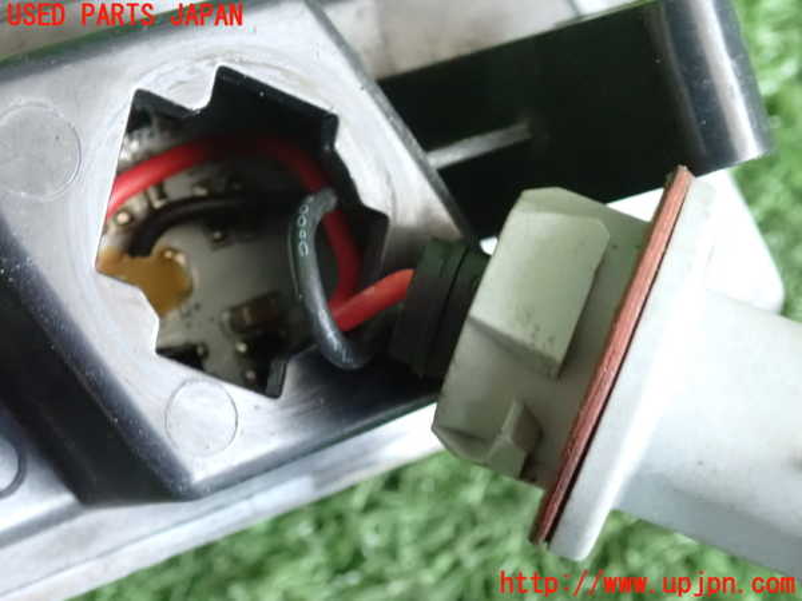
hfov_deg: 19.6
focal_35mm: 100
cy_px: 300
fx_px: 2317
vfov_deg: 14.8
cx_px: 401
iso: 1600
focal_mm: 18
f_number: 4.9
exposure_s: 1/20
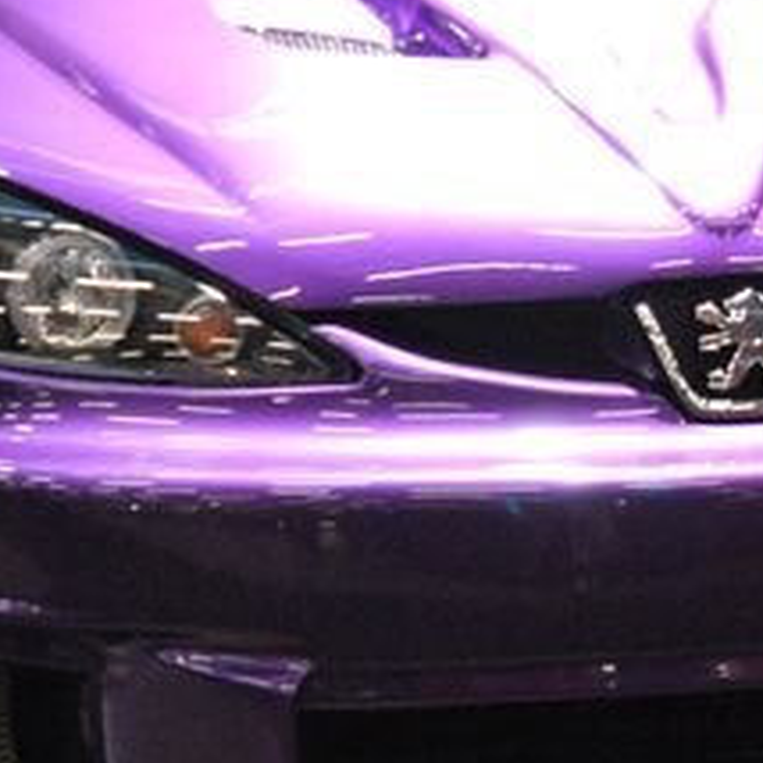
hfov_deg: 6.1
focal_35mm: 286
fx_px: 7139
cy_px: 307
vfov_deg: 6.1
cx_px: 592
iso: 1600
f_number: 5.3
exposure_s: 1/40
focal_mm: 75
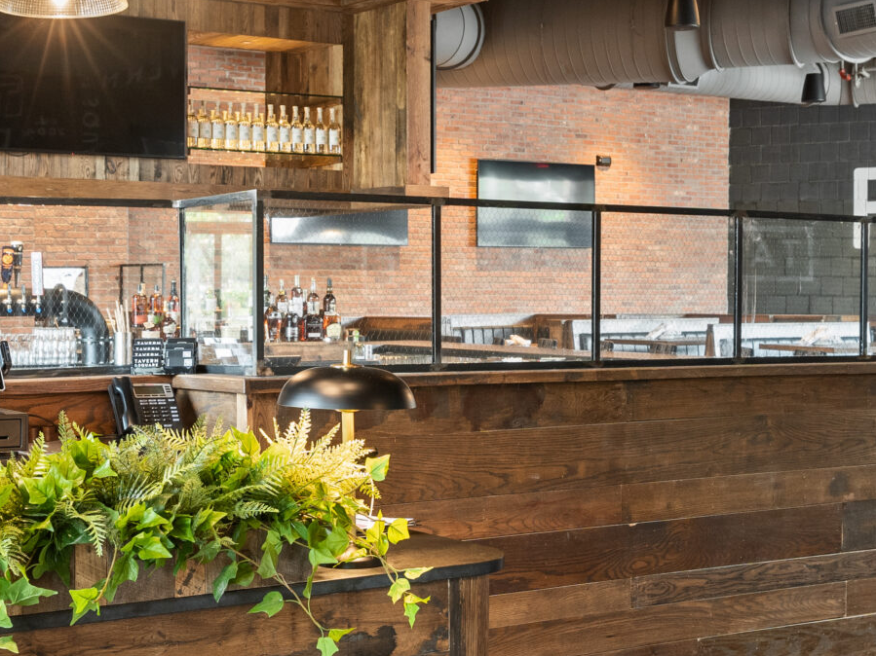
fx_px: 1594
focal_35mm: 63
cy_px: 367
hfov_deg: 30.6
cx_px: 325
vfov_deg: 23.3
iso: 1000
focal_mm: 23
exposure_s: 1/4
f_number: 6.3
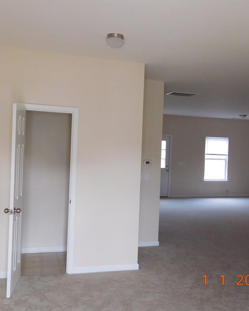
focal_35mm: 37
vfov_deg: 49.1
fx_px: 341
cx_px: 147
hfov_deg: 40.0
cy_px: 155
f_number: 3.5
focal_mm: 5
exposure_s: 1/30
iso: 180
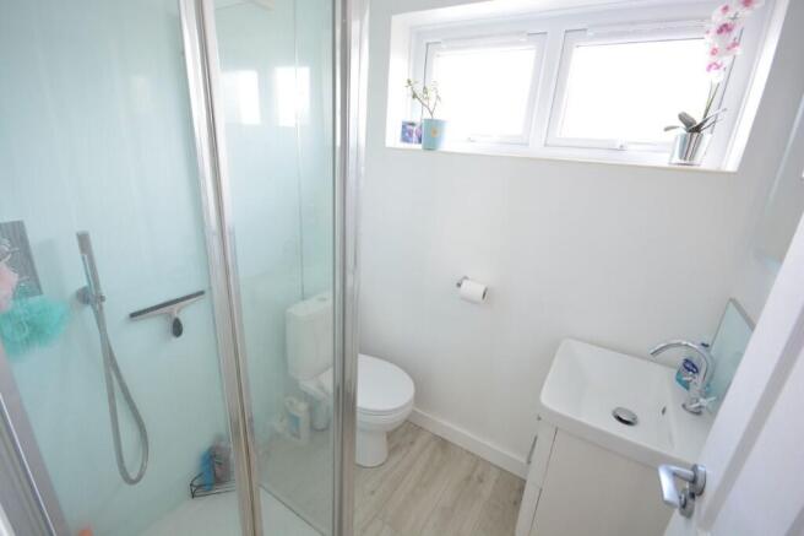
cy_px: 268
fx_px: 335
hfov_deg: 100.4
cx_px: 402
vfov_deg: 77.3
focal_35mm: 15
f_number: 8
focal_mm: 10
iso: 400
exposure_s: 1/13
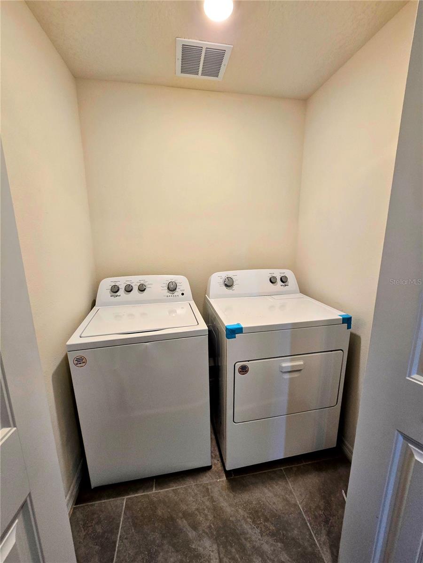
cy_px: 282
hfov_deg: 89.9
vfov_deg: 106.2
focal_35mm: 13
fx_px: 212
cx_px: 212
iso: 80
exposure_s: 1/60
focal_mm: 2.2
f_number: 2.2
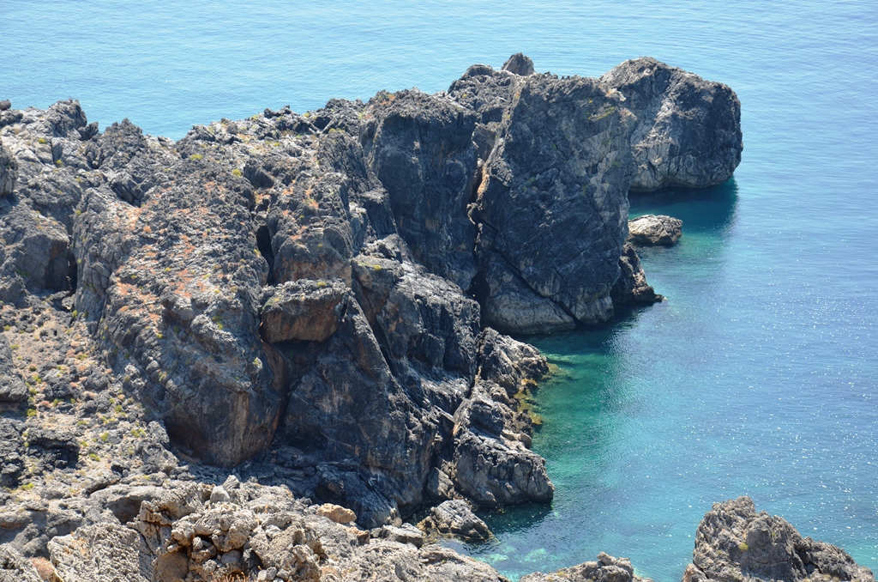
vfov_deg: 13.0
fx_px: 2555
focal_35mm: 105
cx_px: 439
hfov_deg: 19.5
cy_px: 291
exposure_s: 1/250
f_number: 8
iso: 200
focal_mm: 70
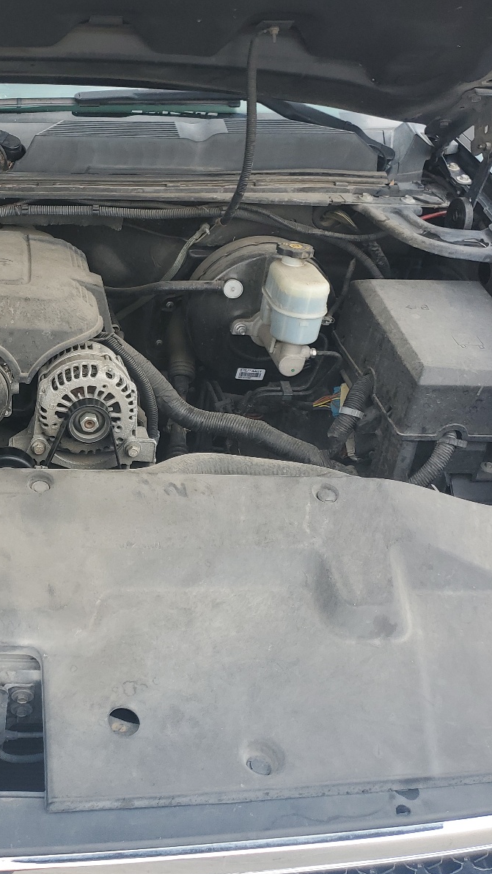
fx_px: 881
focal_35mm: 38
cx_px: 18
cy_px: 437
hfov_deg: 29.4
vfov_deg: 52.8
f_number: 1.5
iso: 50
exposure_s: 1/244
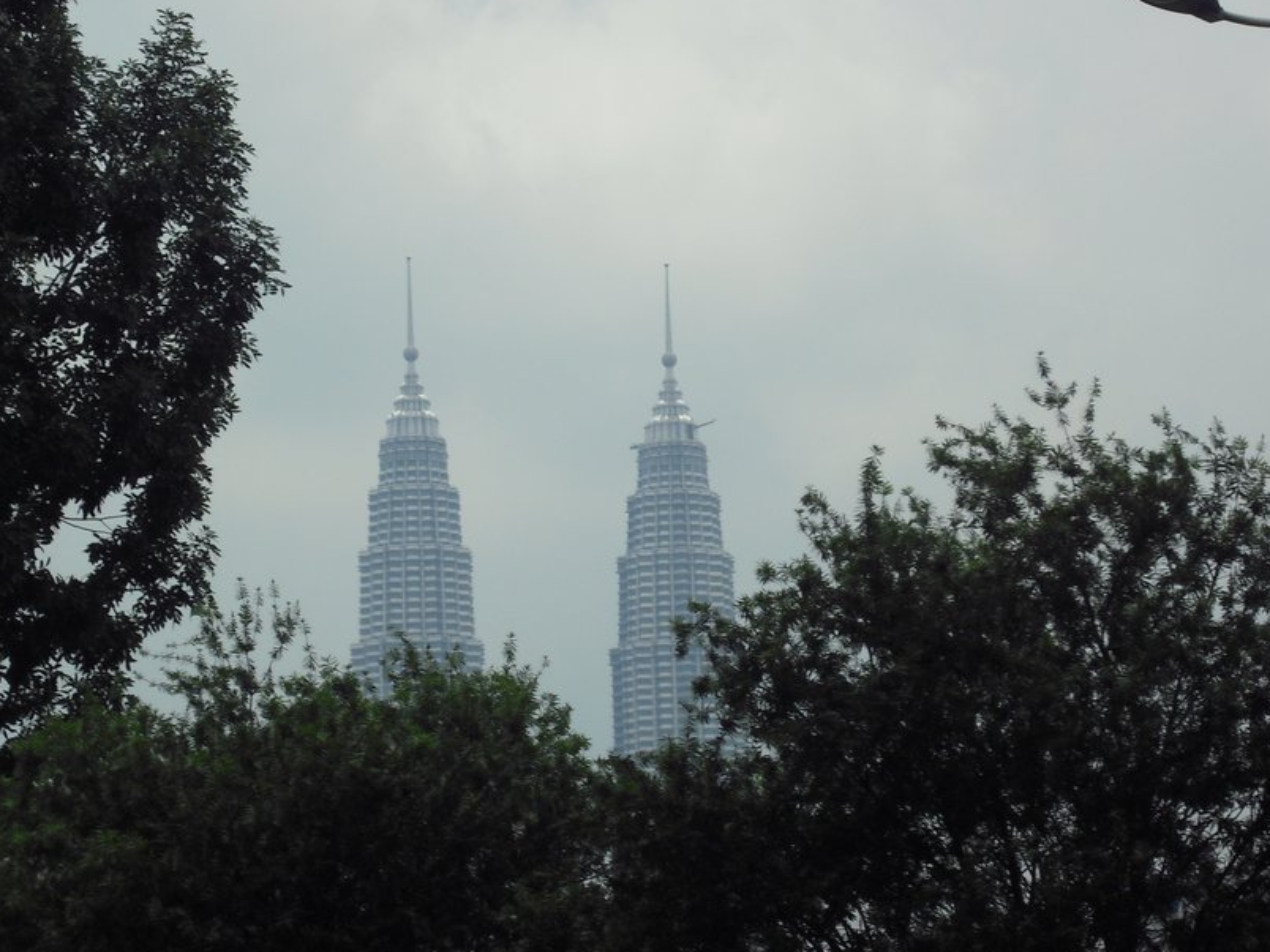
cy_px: 521
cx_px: 504
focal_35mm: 144
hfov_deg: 13.7
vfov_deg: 10.3
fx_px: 5283
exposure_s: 1/160
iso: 100
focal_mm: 18.6
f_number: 14.7
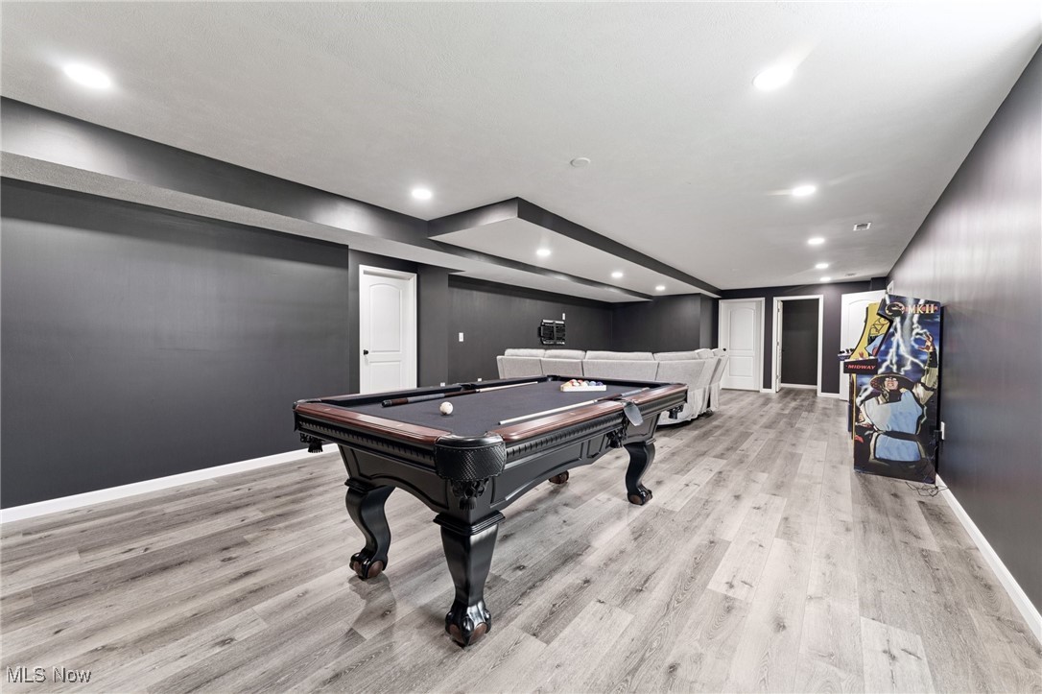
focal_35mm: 14
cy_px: 347
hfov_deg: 104.3
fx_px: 405
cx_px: 521
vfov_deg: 81.2
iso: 200
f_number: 5.6
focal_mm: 14
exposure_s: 1/4
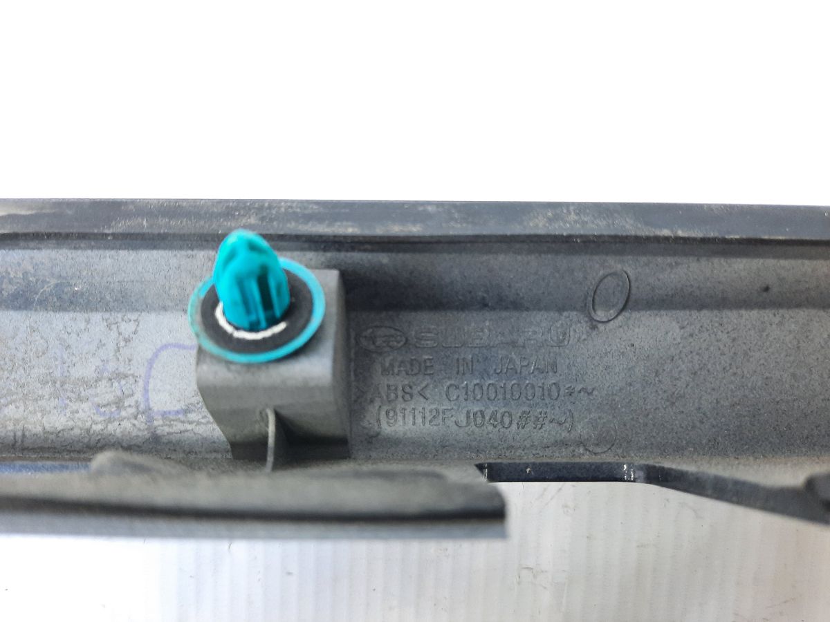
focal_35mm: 25
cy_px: 311
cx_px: 415
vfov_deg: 54.9
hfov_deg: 69.4
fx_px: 599
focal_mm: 4.6
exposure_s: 1/50
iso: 320
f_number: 2
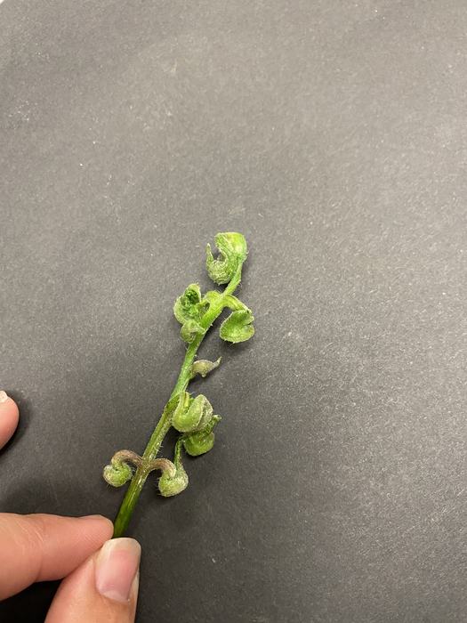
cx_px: 234
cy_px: 312
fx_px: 468
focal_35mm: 26
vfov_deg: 67.3
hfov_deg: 53.1
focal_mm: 4.25
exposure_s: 1/60
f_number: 1.8
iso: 400
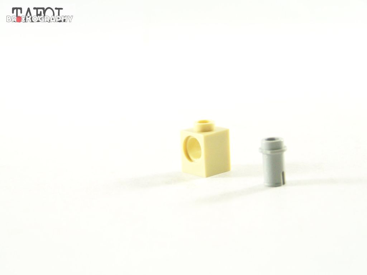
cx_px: 184
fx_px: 869
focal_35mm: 82
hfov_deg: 23.8
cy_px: 138
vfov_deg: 18.0
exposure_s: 1/45
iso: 400
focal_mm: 13.7
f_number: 3.2
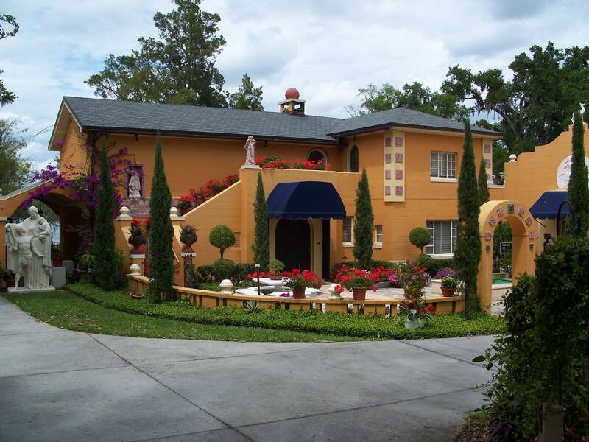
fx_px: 630
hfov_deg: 50.1
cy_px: 221
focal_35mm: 37
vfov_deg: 38.7
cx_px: 294
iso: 64
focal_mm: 7.8
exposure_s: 1/640
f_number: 4
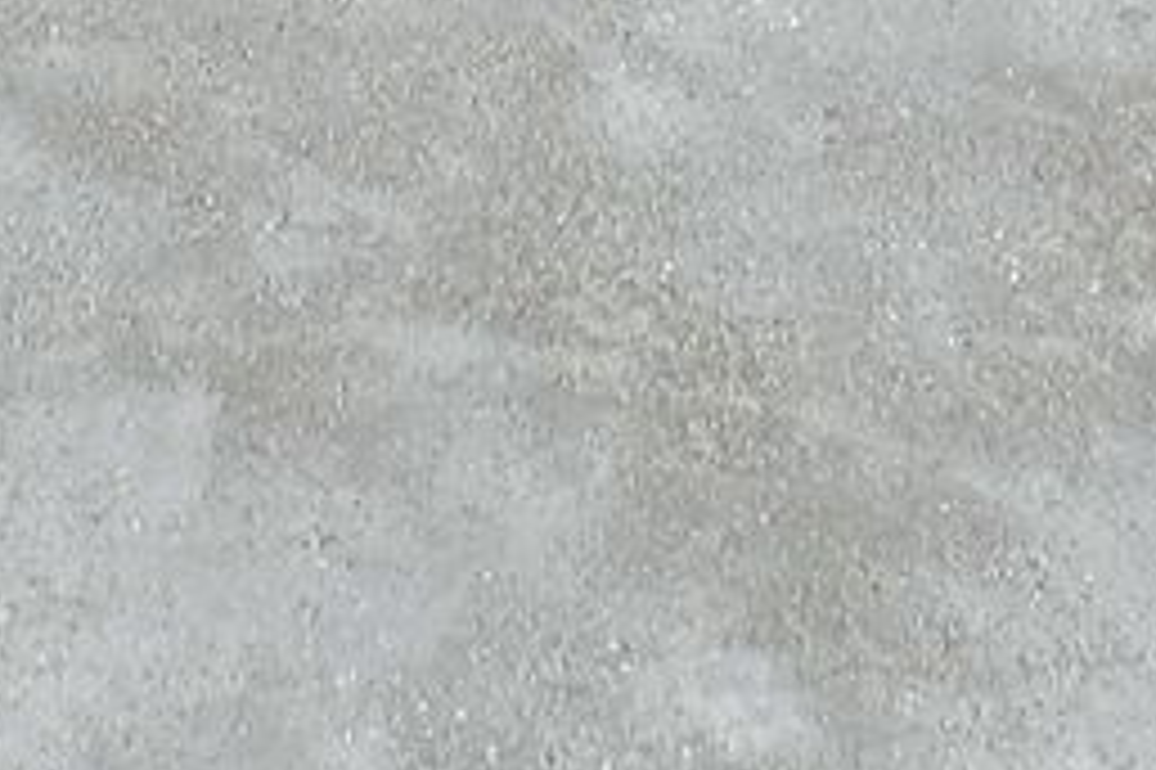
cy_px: -1914
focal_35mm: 162
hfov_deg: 12.7
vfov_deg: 7.1
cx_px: 468
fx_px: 5198
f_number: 8.7
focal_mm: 4.5
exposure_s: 1/200
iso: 80
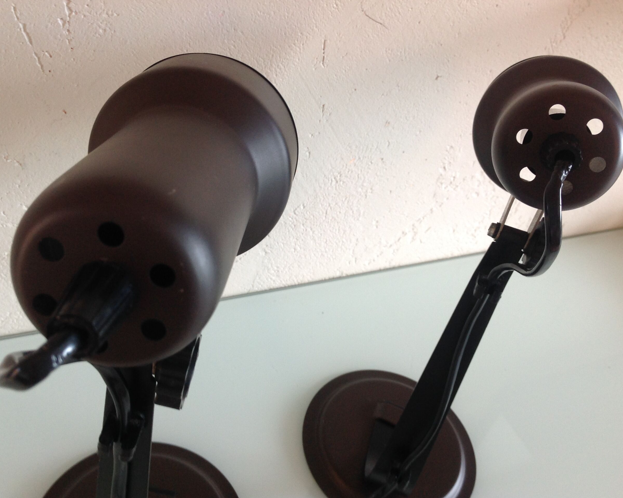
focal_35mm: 37
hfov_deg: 49.1
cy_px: 251
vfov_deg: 40.1
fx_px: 682
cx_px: 308
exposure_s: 1/15
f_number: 2.4
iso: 64
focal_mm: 4.28
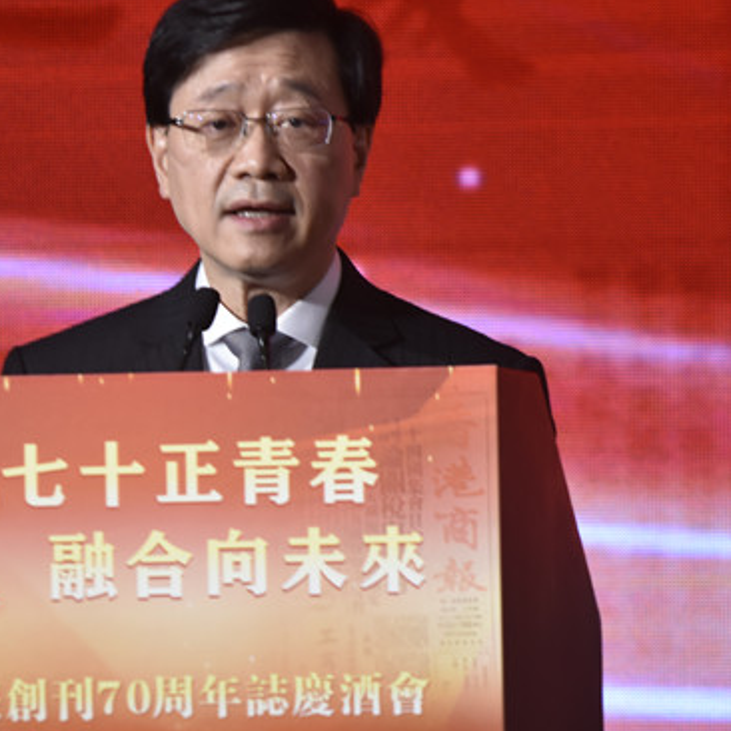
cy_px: 341
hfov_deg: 2.2
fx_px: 18659
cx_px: 184
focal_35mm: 781
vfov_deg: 2.2
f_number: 7.1
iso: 800
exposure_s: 1/60
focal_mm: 280
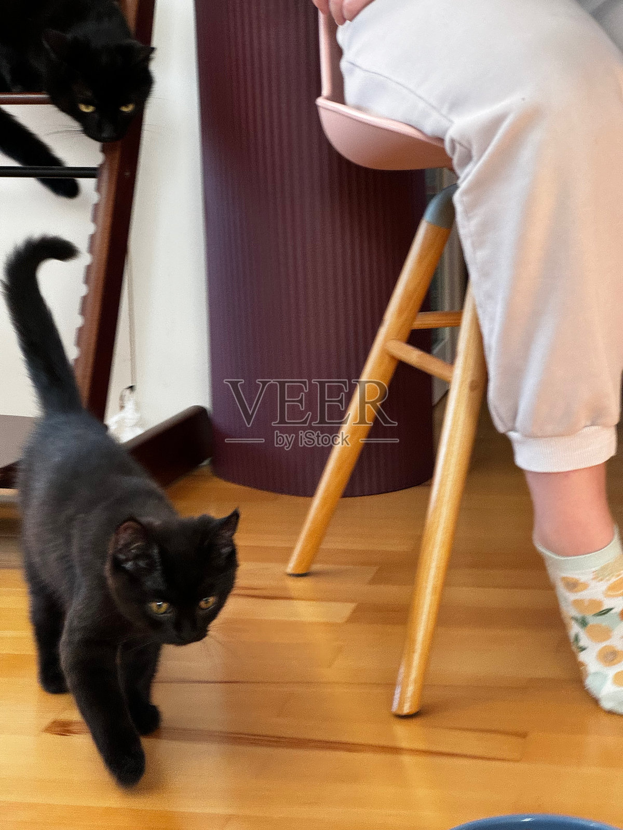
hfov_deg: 19.1
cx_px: 312
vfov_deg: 25.3
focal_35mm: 77
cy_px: 415
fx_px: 1848
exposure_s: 1/63
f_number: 2.8
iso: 200
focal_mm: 9
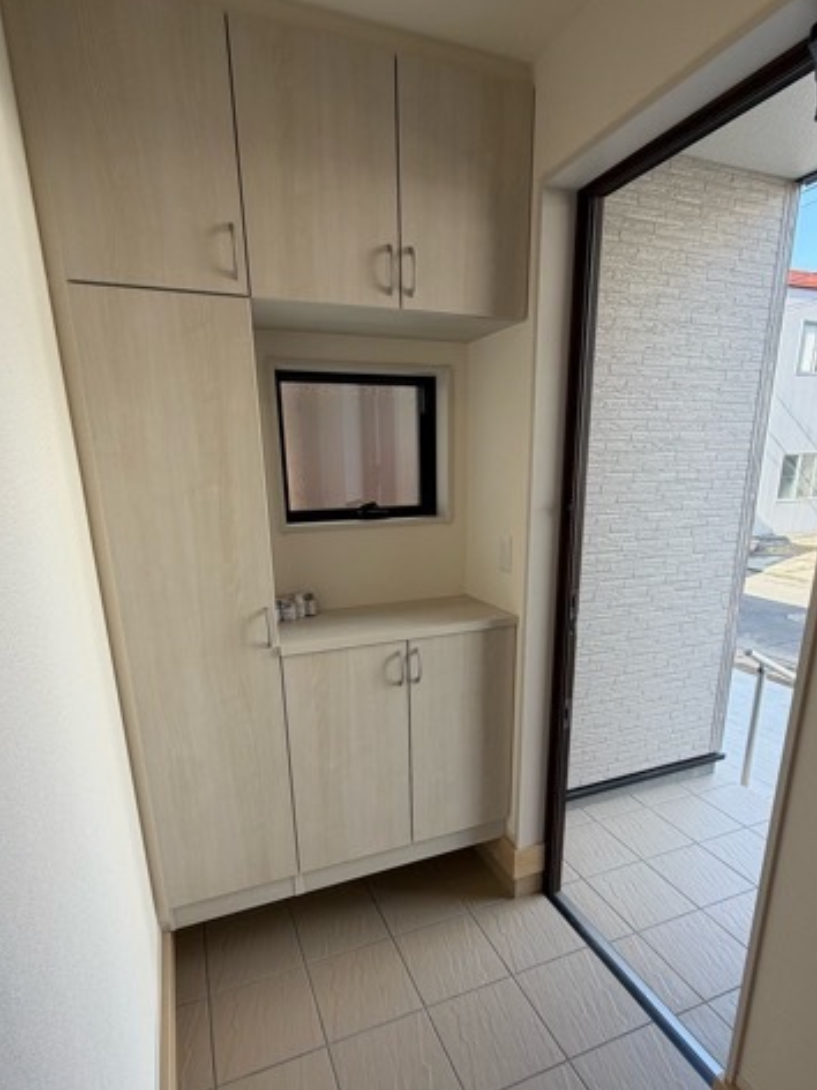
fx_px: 598
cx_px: 422
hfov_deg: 68.7
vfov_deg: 83.9
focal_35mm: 19
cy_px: 637
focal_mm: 2.22
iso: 64
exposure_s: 1/146
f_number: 2.2
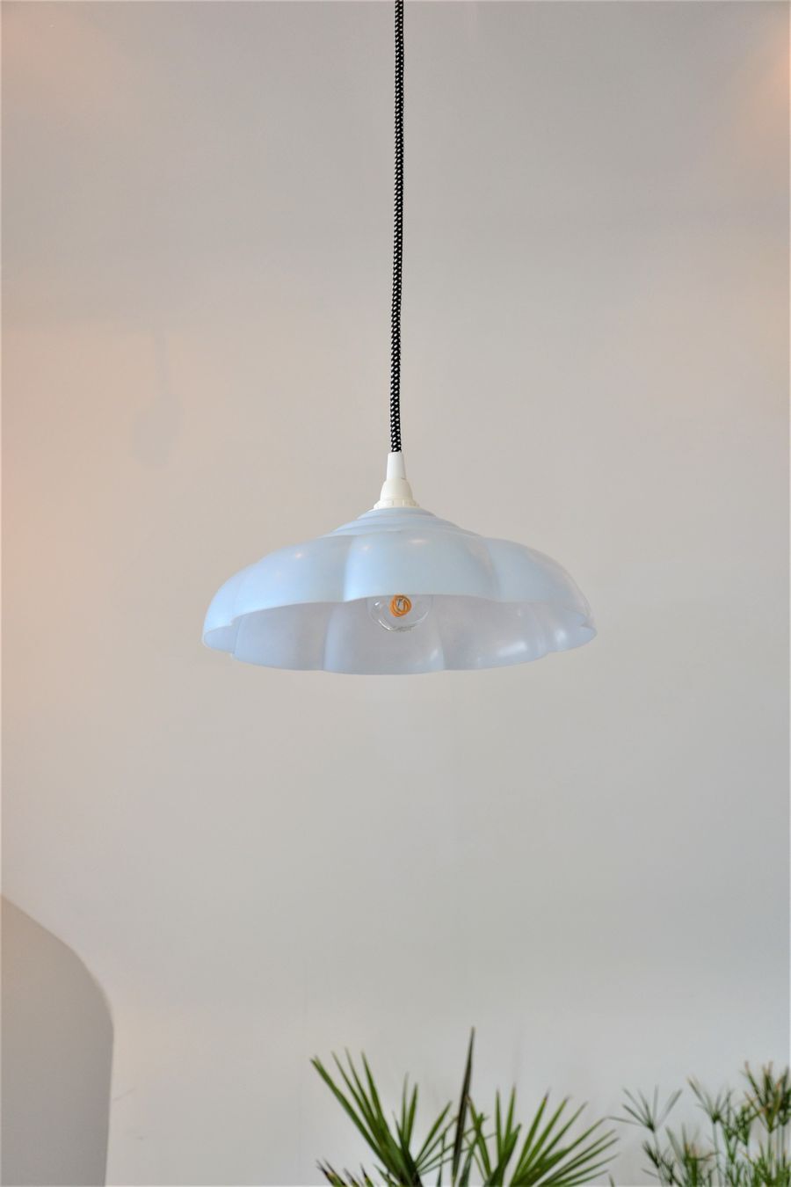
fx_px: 1384
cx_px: 396
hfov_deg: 31.9
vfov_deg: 46.4
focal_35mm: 42
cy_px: 594
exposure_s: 1/100
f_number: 5
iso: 400
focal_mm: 28
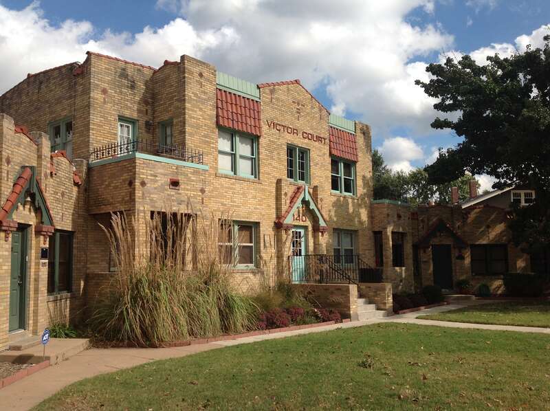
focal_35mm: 35
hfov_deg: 52.7
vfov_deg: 40.6
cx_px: 275
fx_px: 555
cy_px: 206
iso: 50
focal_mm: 4.28
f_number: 2.4
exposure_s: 1/2160
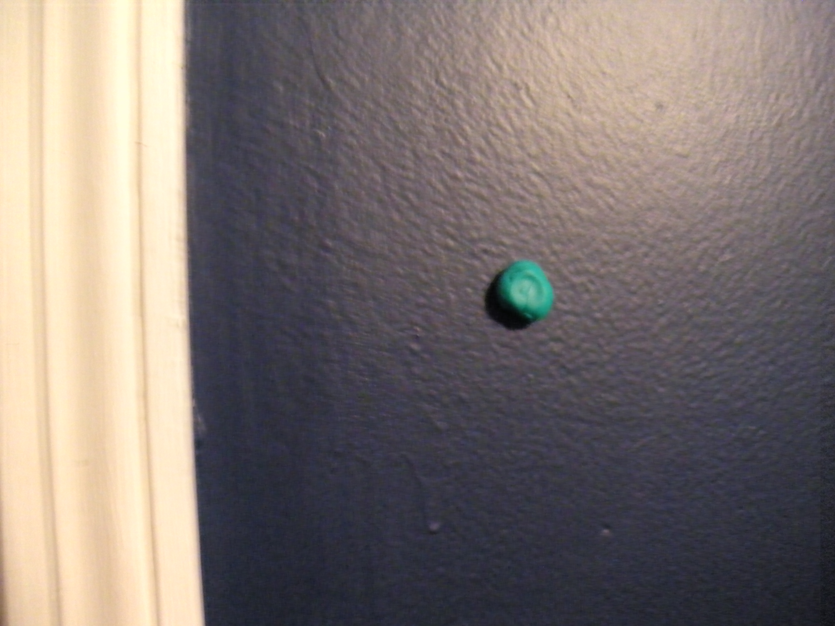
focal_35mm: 35
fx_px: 844
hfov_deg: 52.6
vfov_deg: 40.7
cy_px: 313
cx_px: 418
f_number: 3.8
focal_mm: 5.9
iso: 800
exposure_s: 1/2.3
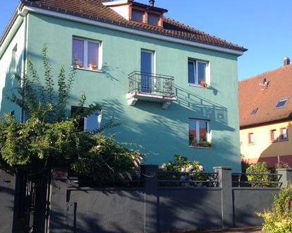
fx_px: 432
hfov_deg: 37.3
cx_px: 143
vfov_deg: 30.2
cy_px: 124
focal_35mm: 50
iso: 50
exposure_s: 1/575
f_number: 2.4
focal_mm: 4.28
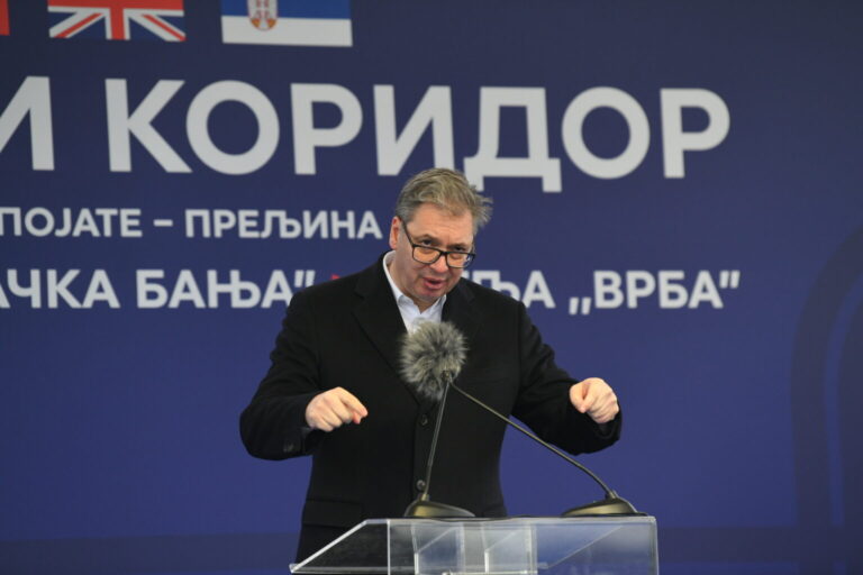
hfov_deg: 10.3
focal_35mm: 200
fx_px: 4794
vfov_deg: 6.9
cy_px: 288
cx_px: 432
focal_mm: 200
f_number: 4
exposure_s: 1/500
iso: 1000
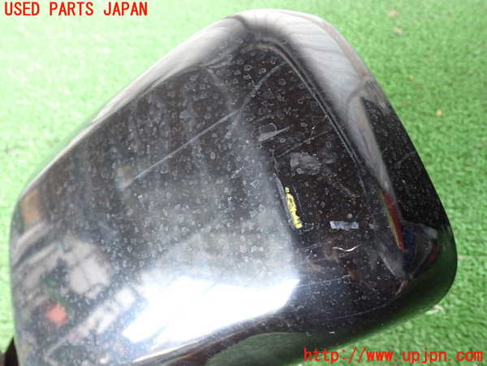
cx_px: 244
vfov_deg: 44.2
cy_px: 183
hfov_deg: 56.8
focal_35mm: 32
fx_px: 450
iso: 640
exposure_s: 1/30
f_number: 2.4
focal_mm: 5.79
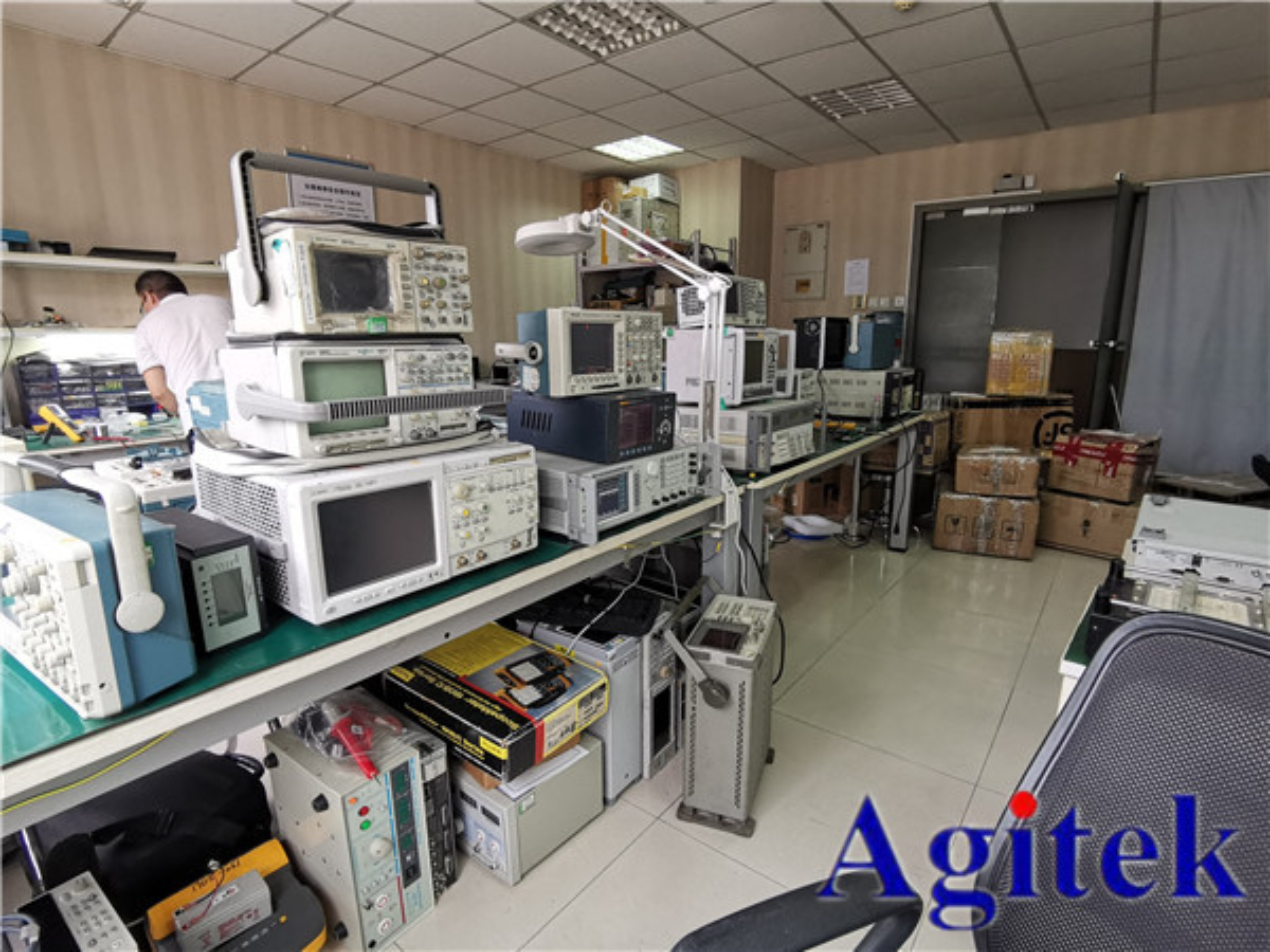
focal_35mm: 17
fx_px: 624
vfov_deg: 74.7
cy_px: 476
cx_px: 635
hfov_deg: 91.0
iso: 250
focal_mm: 2.26
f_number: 2.2
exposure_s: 1/100
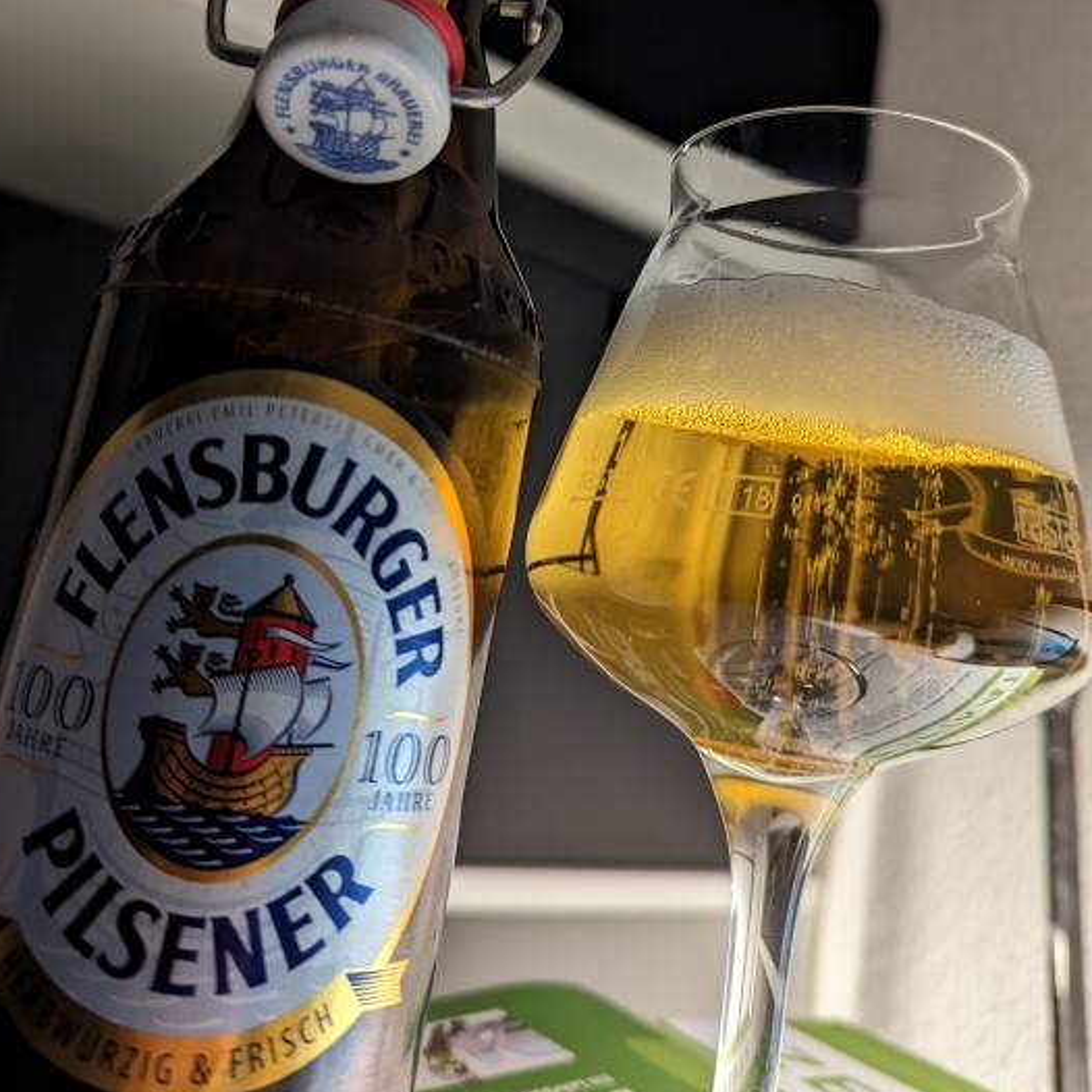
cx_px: 500
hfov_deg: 52.5
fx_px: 1106
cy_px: 345
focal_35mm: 31
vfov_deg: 51.3
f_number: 1.85
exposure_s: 1/36.7
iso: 442
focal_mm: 6.81
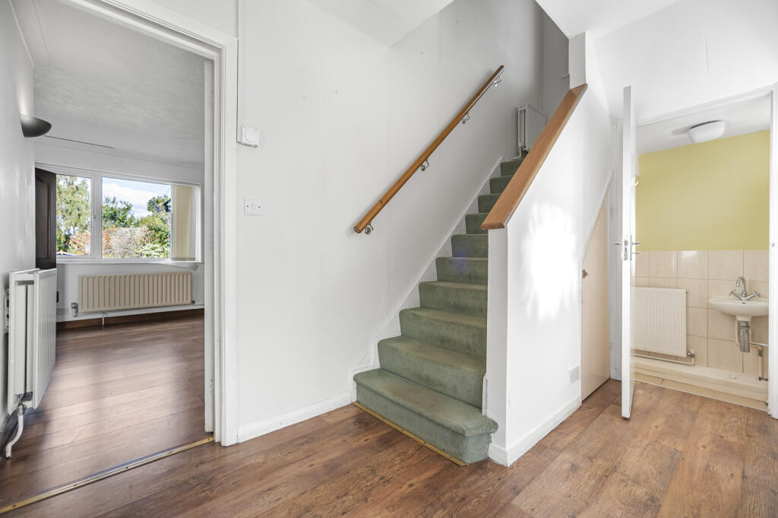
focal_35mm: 15
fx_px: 324
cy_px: 259
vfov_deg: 77.2
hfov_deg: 100.4
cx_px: 389
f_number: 7.1
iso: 400
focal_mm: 15
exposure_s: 1/400
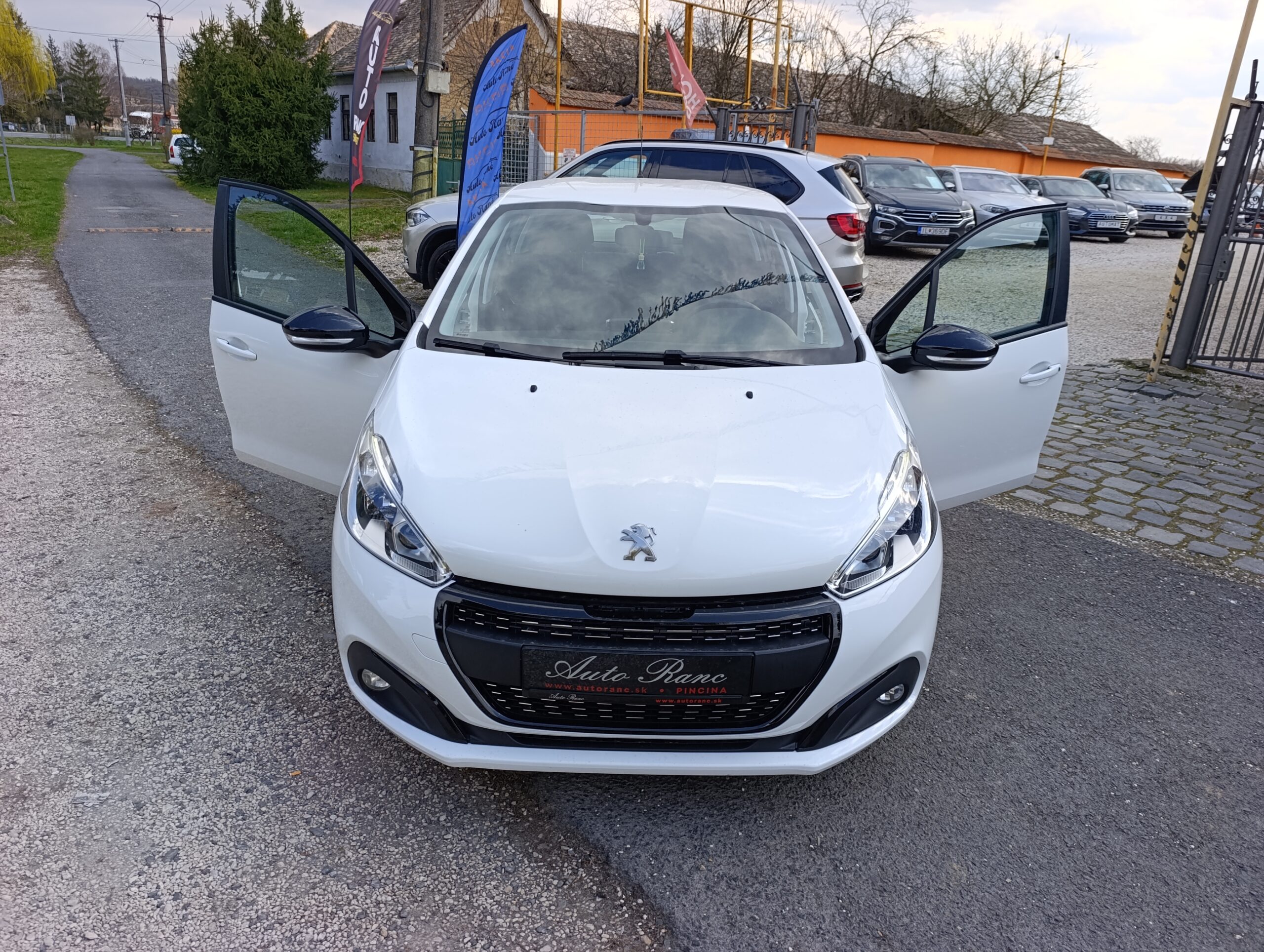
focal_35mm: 23
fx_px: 841
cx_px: 632
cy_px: 476
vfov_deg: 59.0
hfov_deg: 73.8
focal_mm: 6.14
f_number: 1.6
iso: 50
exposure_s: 1/306
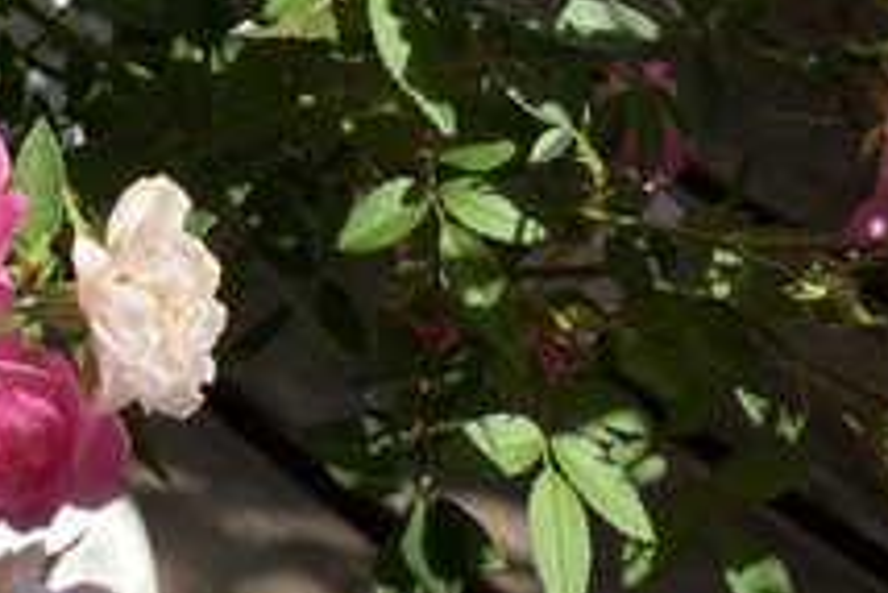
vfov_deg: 12.6
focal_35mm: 101
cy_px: -419
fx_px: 2493
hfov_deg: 19.6
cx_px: 12
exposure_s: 1/1035
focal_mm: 4.25
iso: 32
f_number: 1.8
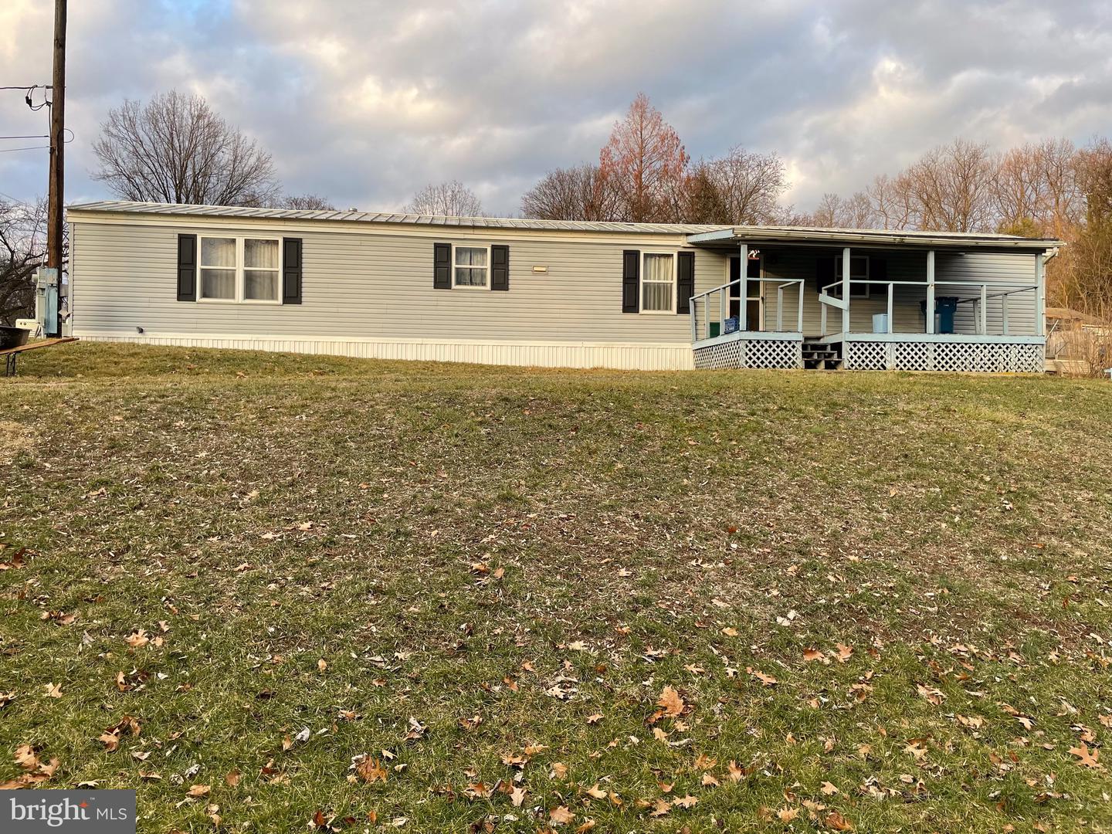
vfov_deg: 53.1
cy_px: 417
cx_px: 556
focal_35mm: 26
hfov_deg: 67.3
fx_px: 835
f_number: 1.6
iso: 32
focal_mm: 4.2
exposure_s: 1/301
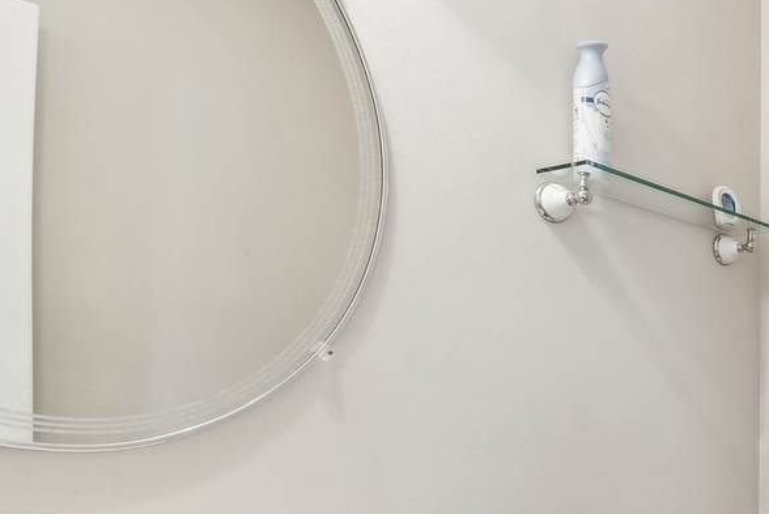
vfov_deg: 39.4
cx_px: 902
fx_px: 705
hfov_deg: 41.3
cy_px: 356
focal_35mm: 33
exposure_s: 1/5
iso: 200
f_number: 9
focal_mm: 12
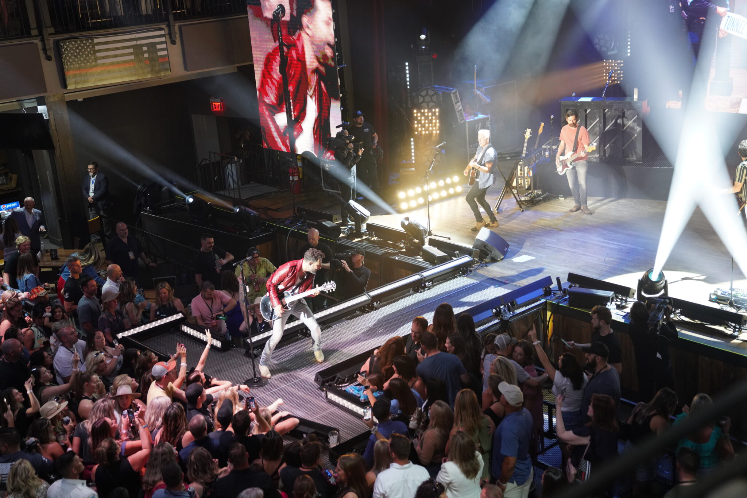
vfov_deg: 27.0
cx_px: 374
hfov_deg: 39.6
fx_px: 1037
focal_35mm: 50
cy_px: 249
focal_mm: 50
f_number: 2.8
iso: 1600
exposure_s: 1/200
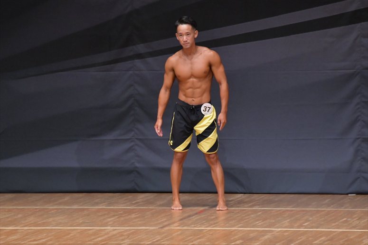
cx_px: 184
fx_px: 3218
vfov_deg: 4.4
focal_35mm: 315
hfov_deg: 6.5
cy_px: 122
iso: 6400
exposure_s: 1/400
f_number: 5.6
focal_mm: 210
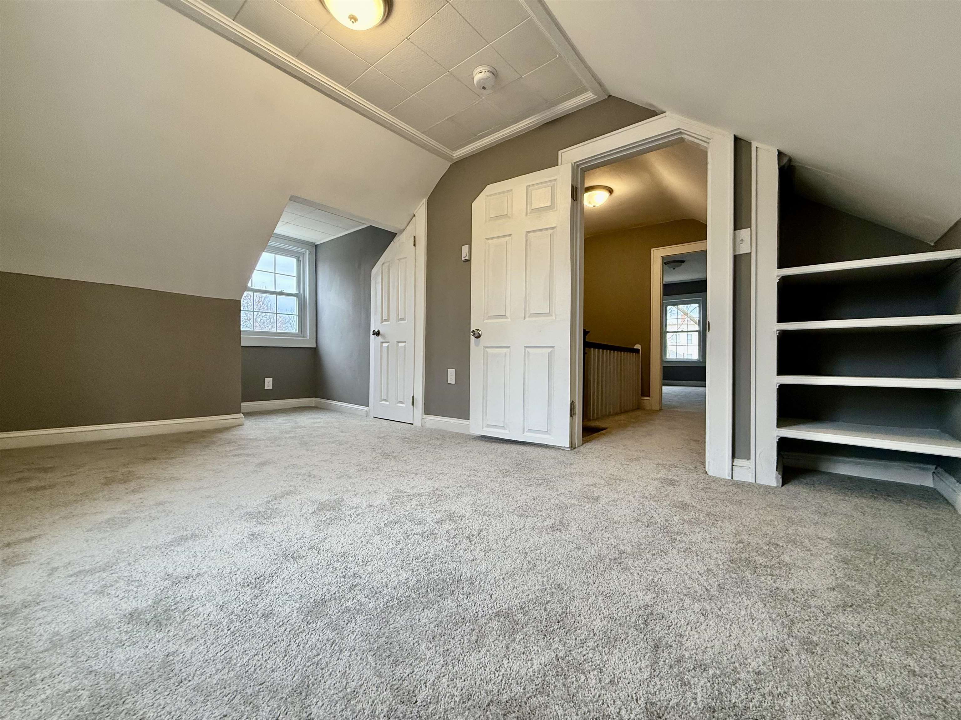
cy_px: 360
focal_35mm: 14
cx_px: 480
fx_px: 389
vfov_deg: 85.7
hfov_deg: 102.1
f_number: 2.2
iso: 160
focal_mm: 2.22
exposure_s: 1/120
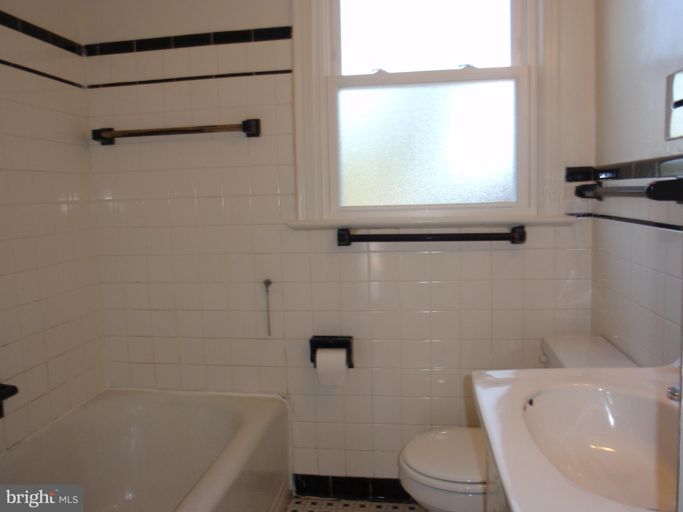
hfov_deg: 63.4
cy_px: 256
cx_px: 342
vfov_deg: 49.7
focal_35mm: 28
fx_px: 552
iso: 100
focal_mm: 5
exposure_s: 1/30
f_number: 3.2
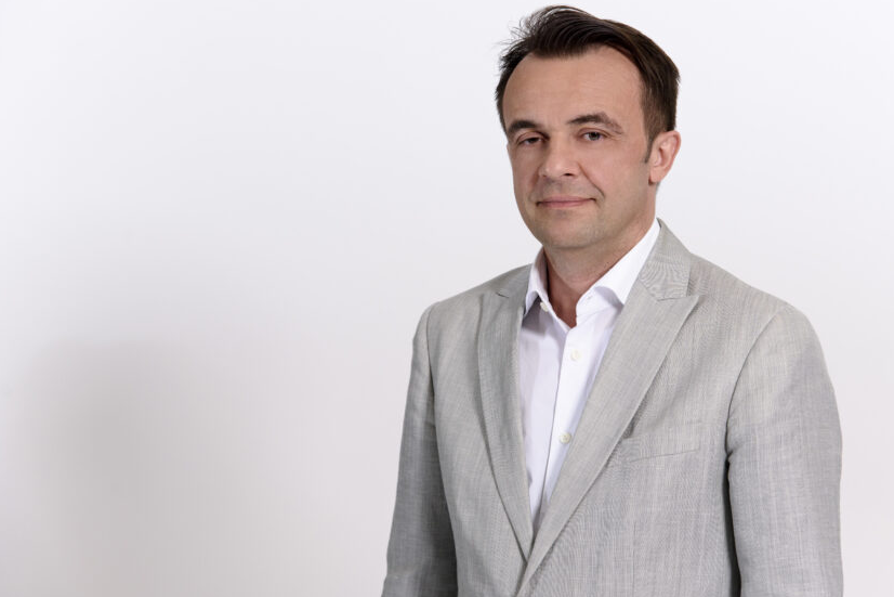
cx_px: 517
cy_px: 268
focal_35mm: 114
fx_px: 2831
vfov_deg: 12.0
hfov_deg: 17.9
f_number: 6.3
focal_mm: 92
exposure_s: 1/60
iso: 400
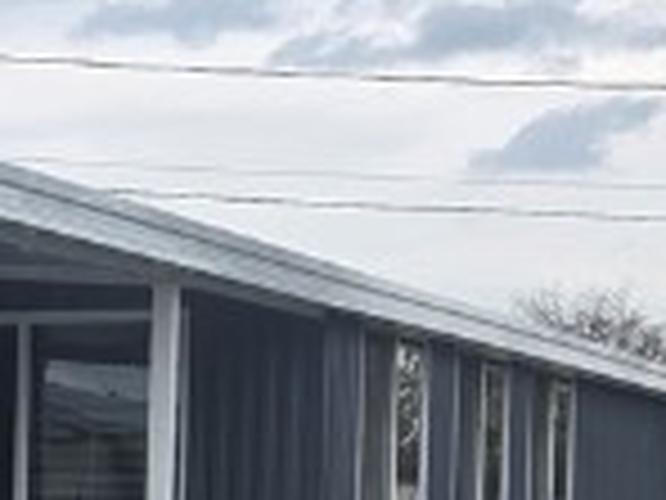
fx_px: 3059
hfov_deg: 12.0
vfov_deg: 9.1
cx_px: -216
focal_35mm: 159
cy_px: 721
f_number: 1.8
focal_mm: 5.4
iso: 25
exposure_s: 1/965
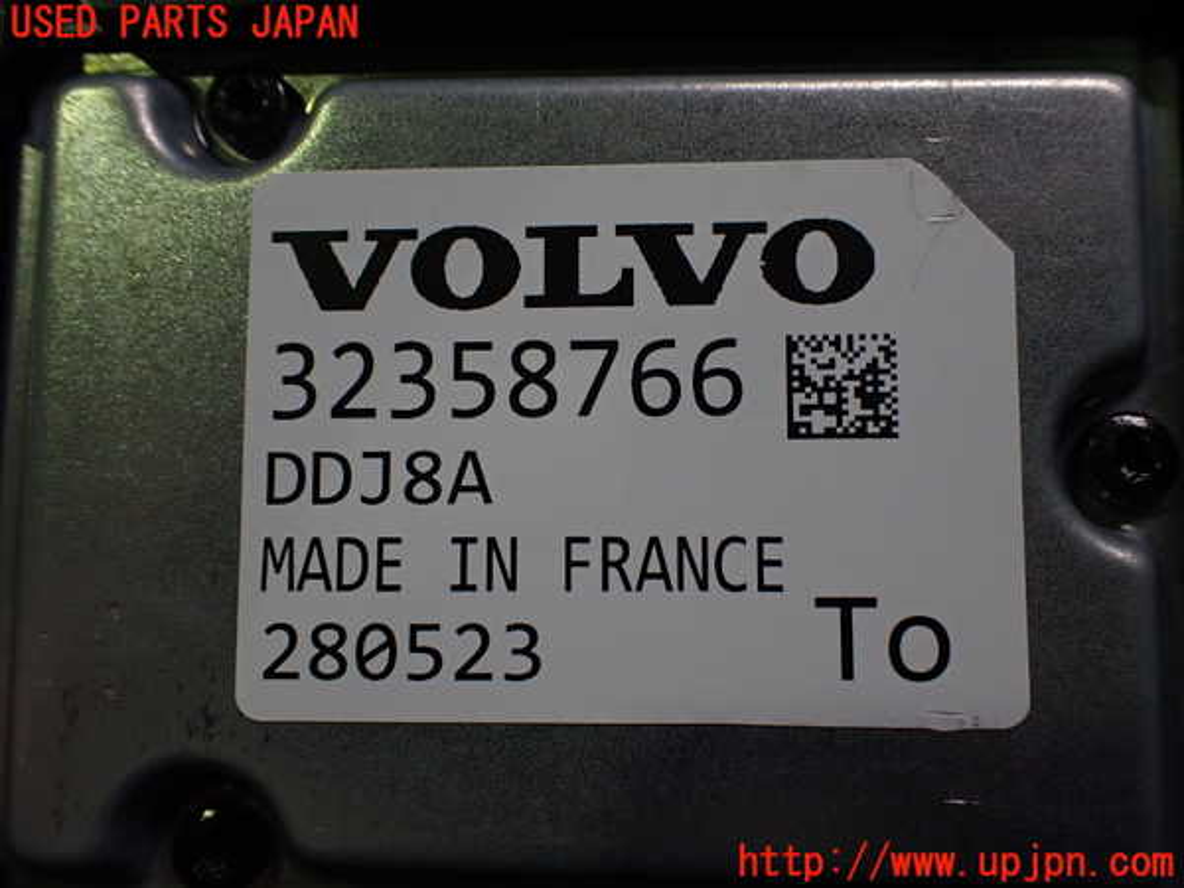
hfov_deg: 60.0
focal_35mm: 30
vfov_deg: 46.8
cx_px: 592
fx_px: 1026
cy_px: 444
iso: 250
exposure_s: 1/125
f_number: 2.3
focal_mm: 5.4
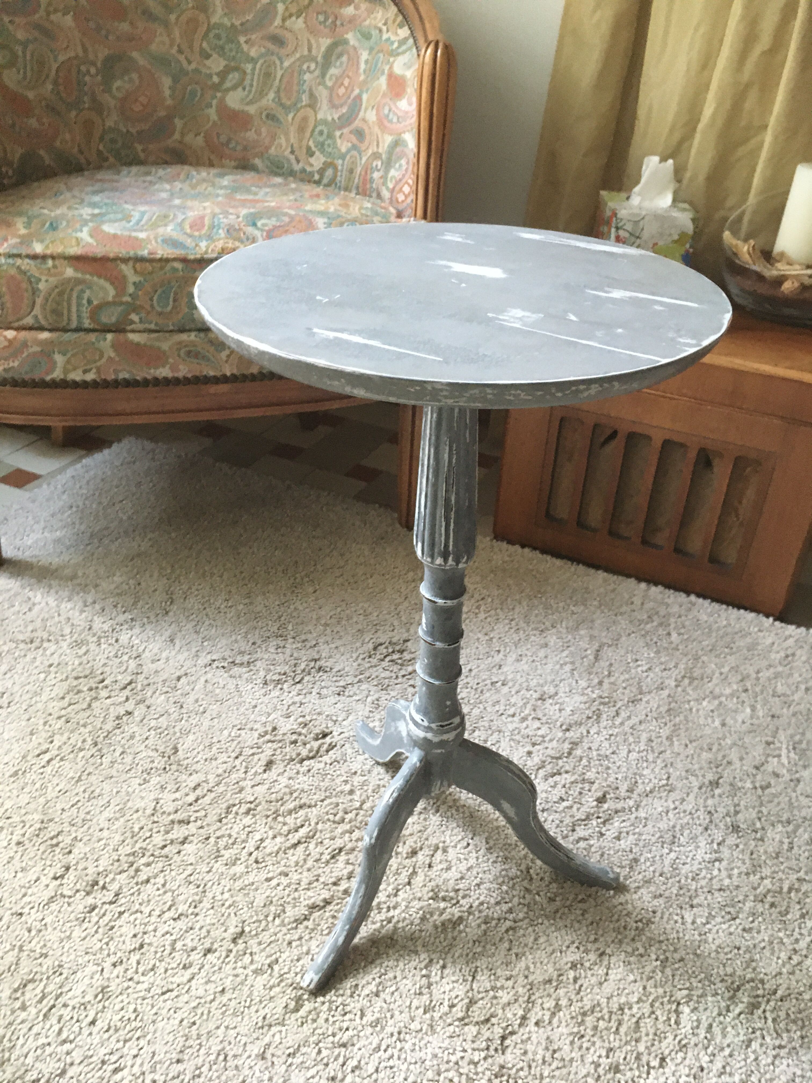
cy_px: 542
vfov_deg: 61.7
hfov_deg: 48.2
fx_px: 907
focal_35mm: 29
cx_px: 406
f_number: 2.2
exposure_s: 1/17
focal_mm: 4.15
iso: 200
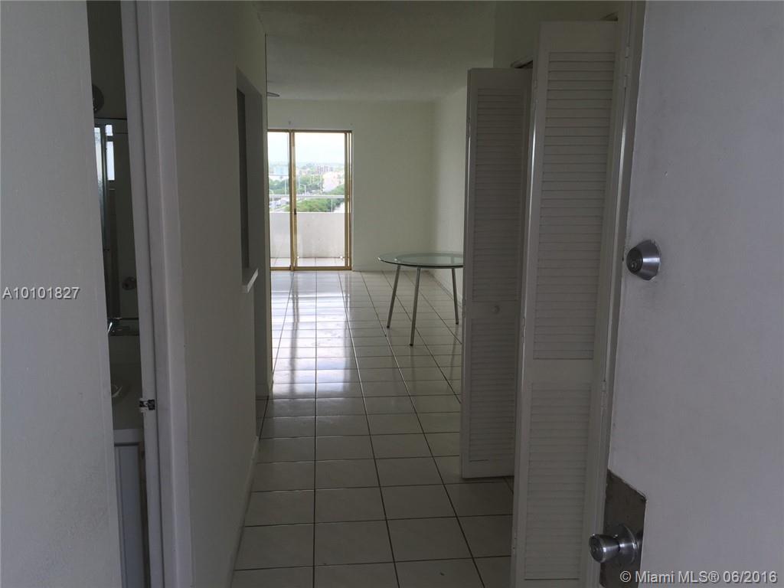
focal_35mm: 29
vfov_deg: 48.2
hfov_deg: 61.7
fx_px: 657
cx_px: 392
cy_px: 294
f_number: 2.2
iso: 32
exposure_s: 1/180
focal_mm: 4.15
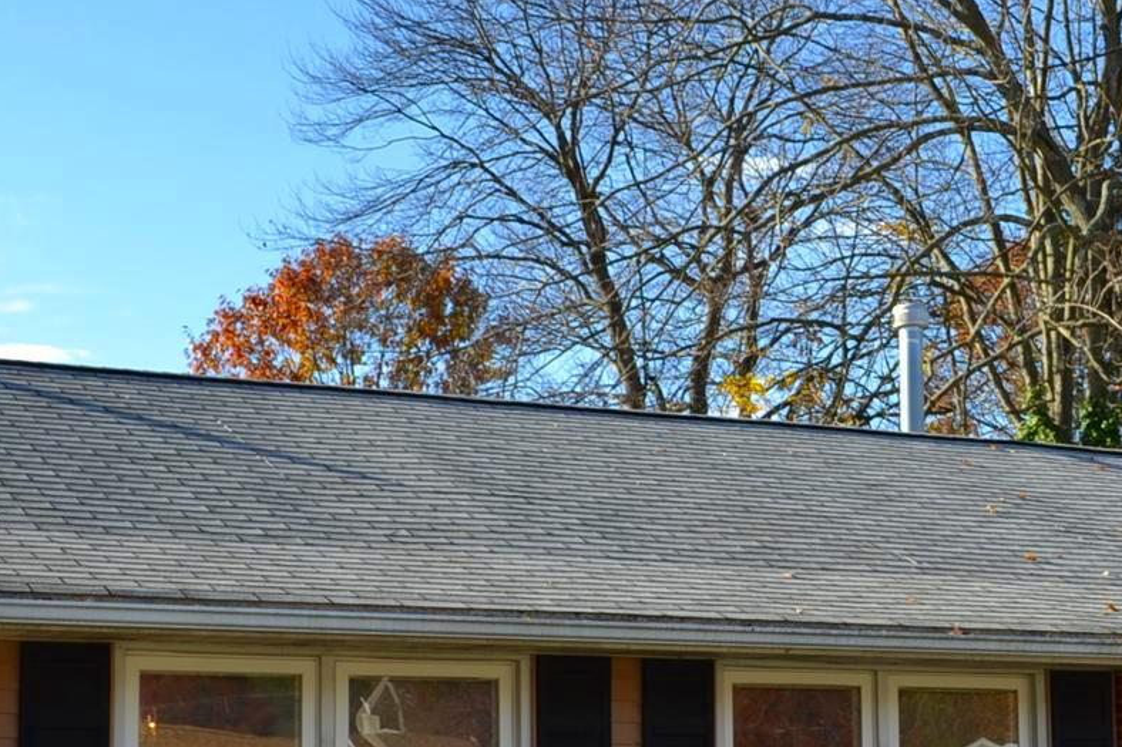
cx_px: 906
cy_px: 536
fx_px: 2430
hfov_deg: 25.5
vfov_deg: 17.4
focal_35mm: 78
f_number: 6.3
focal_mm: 20
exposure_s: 1/200
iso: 100
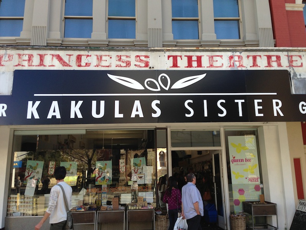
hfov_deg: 55.4
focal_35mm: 33
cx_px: 153
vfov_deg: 42.9
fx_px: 292
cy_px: 115
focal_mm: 4.13
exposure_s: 1/251
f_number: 2.4
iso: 50
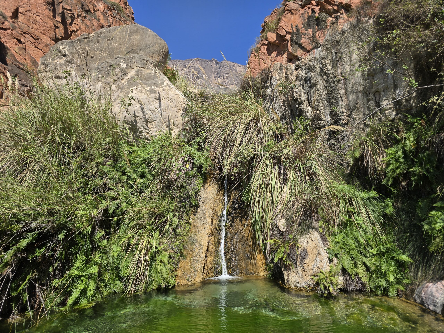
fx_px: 295
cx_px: 222
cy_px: 166
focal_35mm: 23
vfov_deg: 58.9
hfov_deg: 73.9
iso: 12
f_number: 1.7
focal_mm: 6.3
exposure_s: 1/818
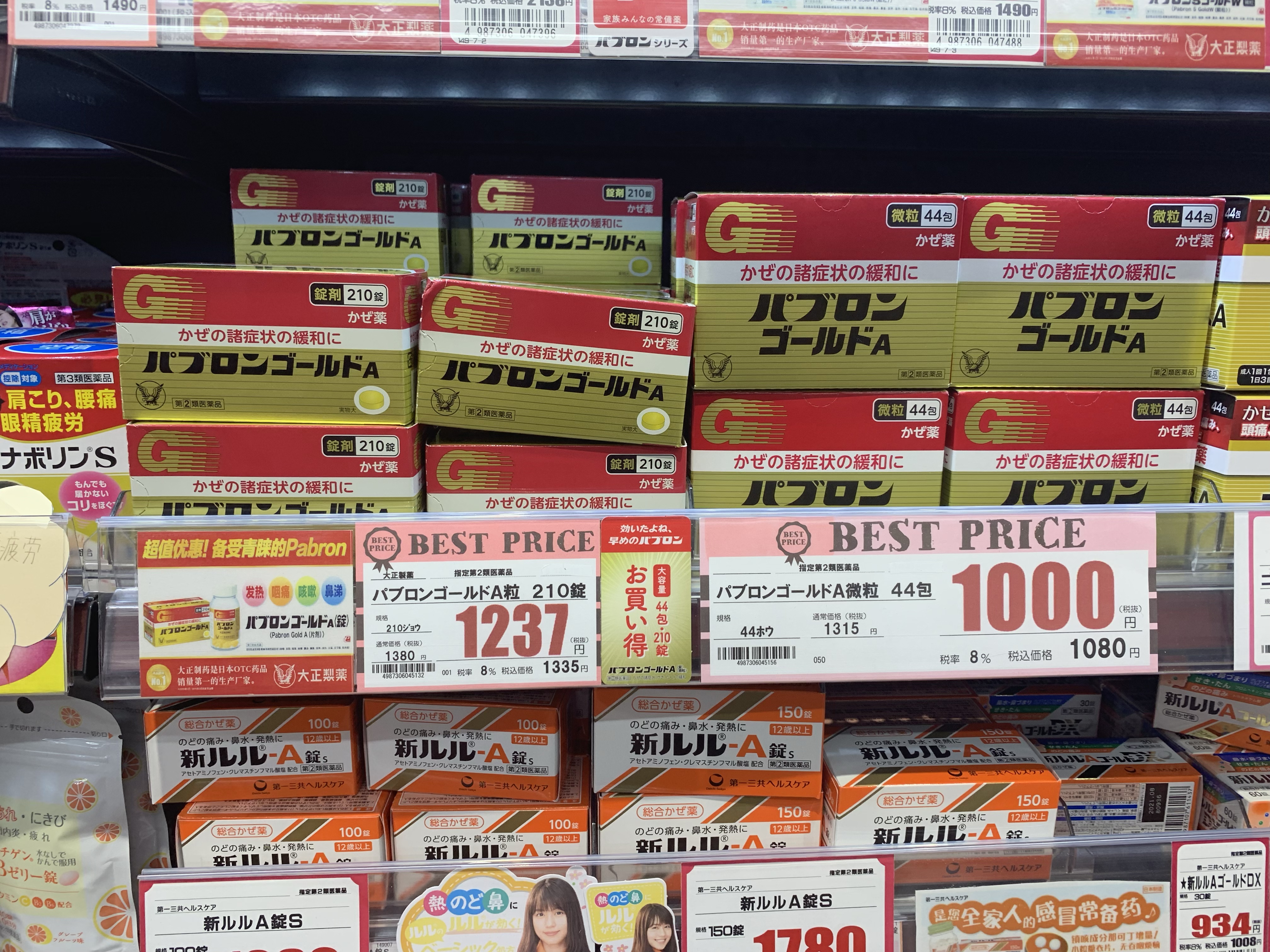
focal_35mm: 26
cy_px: 476
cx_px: 635
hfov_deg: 67.3
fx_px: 954
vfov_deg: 53.1
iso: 25
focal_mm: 4.25
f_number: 1.8
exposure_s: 1/121
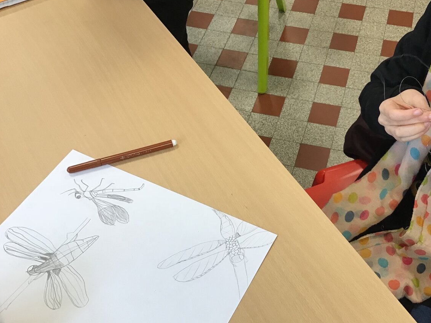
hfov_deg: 44.1
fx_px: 523
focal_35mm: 42
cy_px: 153
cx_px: 289
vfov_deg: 34.3
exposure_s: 1/30
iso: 64
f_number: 2.4
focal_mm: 3.3
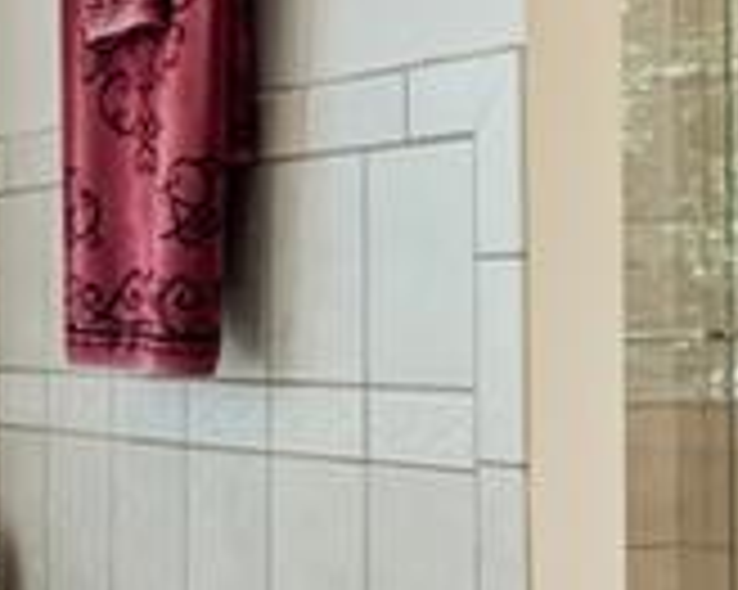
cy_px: 329
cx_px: 580
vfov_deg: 17.4
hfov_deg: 21.5
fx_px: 1921
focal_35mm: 88
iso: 200
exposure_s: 1/2
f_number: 11
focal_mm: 10
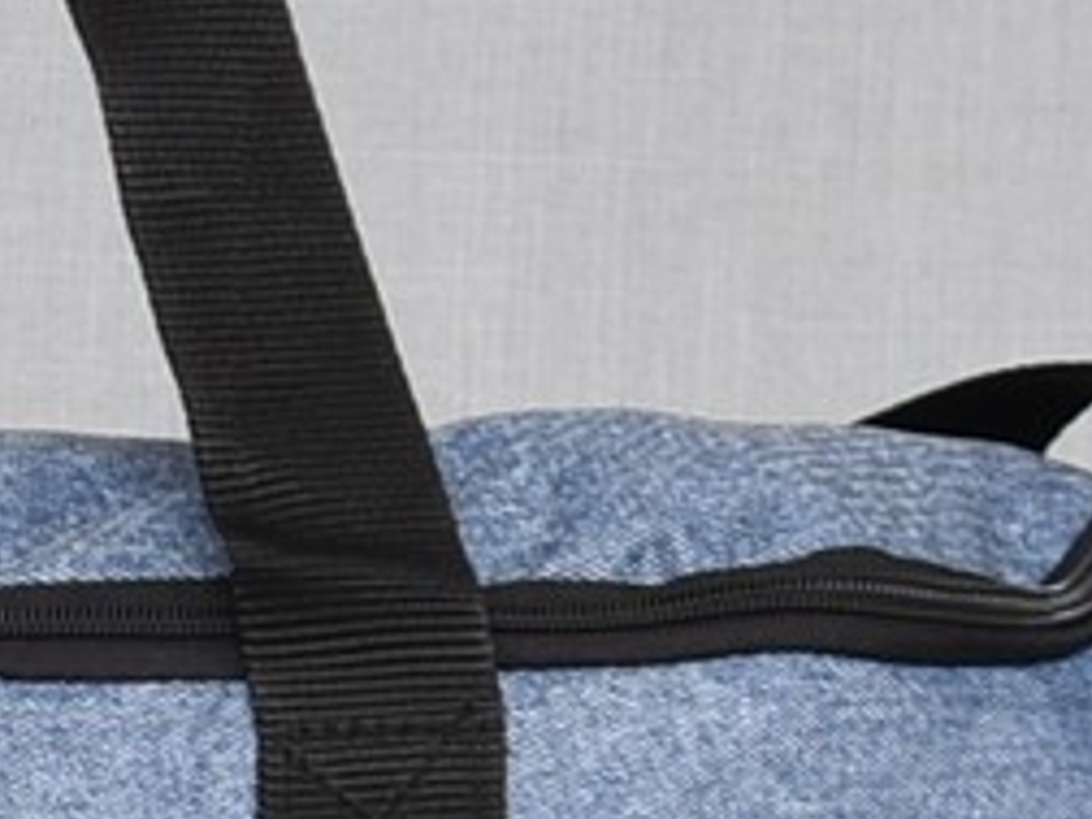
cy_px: 932
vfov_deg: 6.5
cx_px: -355
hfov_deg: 8.6
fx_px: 7175
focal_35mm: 227
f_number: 5.6
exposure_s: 1/60
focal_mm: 31
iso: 100
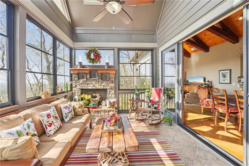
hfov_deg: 104.3
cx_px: 124
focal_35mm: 14
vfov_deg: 81.1
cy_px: 83
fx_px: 97
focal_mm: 14
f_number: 8
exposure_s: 1/80
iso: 320
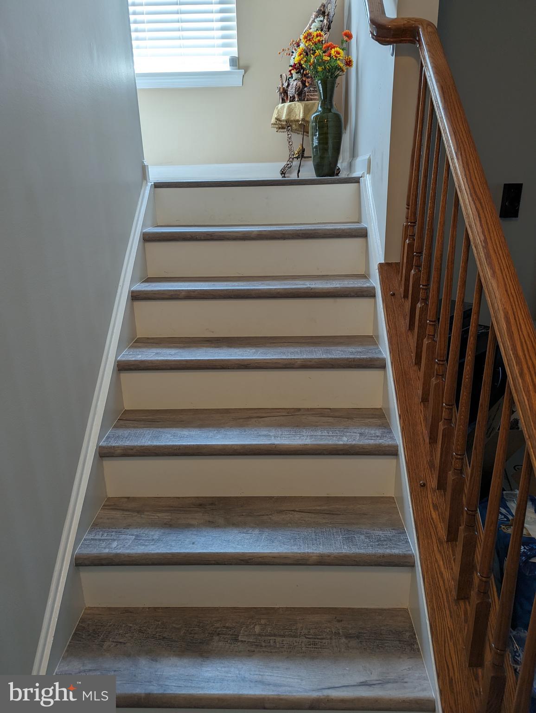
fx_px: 494
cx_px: 268
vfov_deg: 71.5
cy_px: 356
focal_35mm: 24
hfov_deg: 56.9
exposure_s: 1/23.8
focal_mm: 6.81
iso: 45
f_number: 1.85
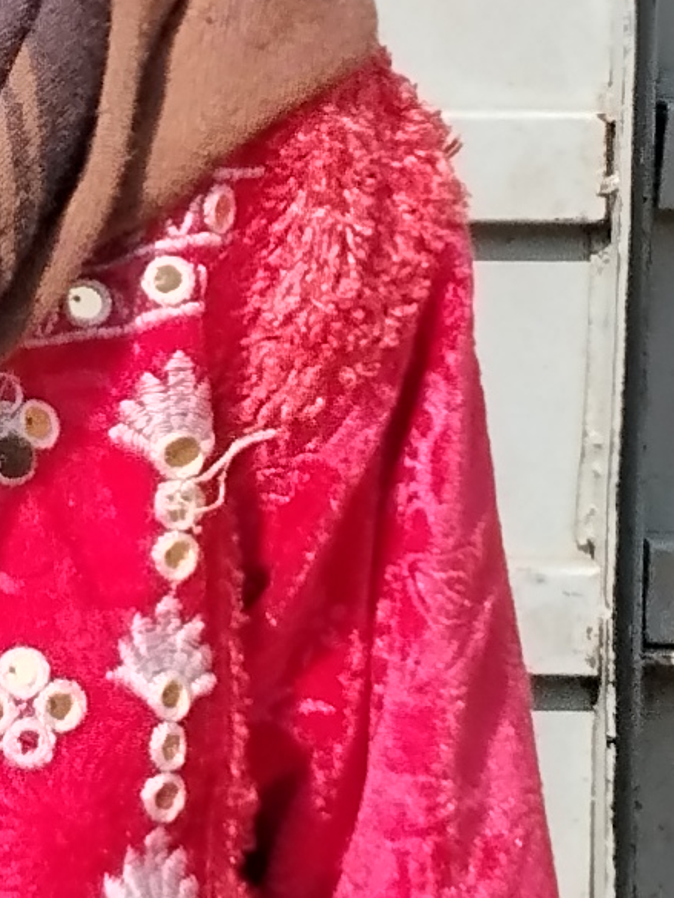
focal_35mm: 145
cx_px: -11
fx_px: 3763
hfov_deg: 10.1
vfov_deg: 13.5
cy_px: 106
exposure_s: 1/2225
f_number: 2
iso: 51
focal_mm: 2.78
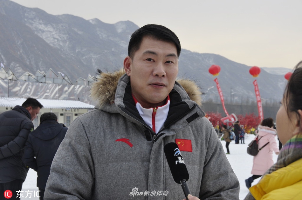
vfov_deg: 18.9
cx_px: 151
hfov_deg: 28.1
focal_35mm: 72
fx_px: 603
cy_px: 100
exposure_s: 1/200
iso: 200
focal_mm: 48
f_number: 10
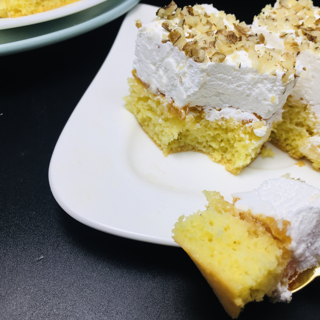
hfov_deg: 46.9
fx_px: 366
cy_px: 157
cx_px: 193
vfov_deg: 47.2
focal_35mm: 35
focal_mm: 4.15
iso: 25
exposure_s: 1/158
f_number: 2.2
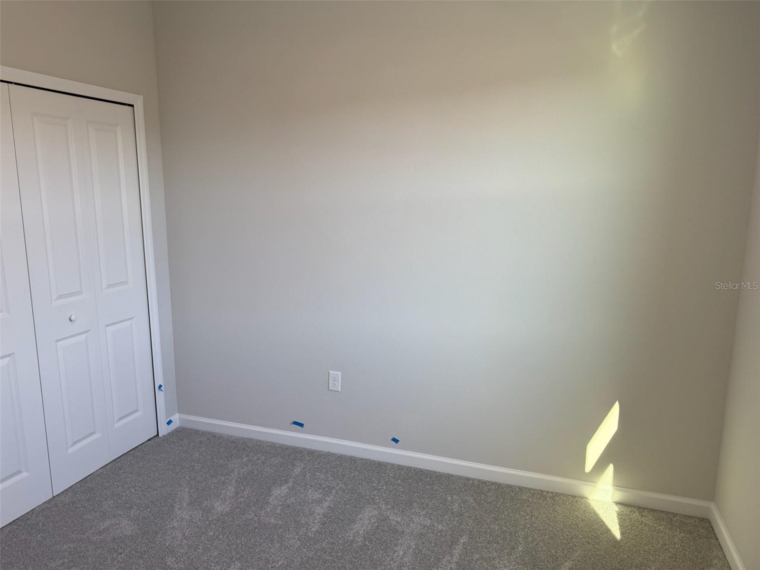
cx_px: 380
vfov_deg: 56.8
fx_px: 527
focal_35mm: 24
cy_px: 285
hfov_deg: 71.6
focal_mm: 6.76
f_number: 1.78
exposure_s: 1/224
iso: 125
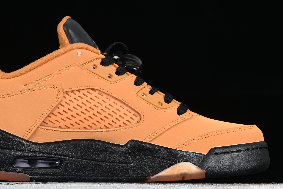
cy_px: 94
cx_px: 108
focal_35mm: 116
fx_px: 912
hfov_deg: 17.6
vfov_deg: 11.8
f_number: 7.1
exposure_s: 1/80
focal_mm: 50
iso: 160
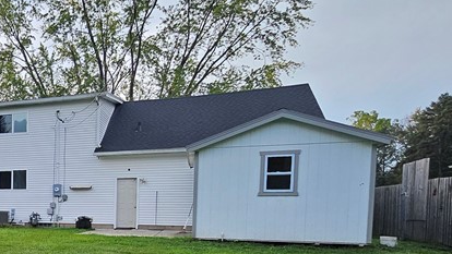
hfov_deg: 47.1
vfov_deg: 31.8
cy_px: 237
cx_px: 0
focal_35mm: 35
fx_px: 420
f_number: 2.2
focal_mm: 1.74
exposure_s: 1/370
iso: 40
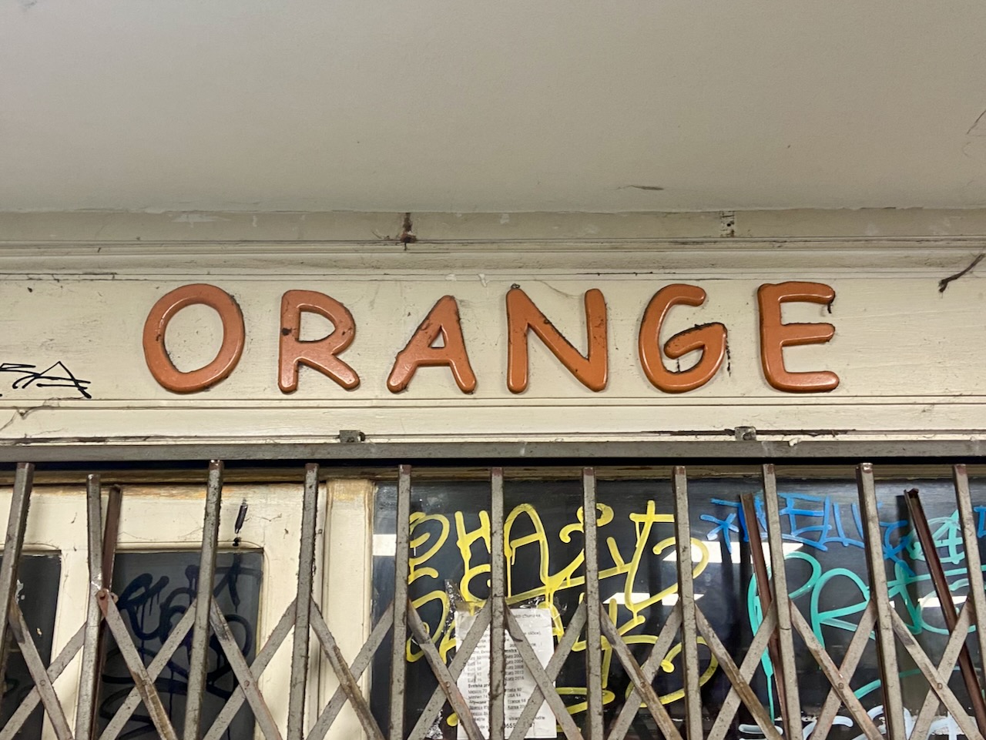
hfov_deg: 67.3
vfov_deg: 53.1
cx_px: 493
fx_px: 741
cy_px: 370
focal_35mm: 26
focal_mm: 4.25
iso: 125
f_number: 1.8
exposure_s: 1/50
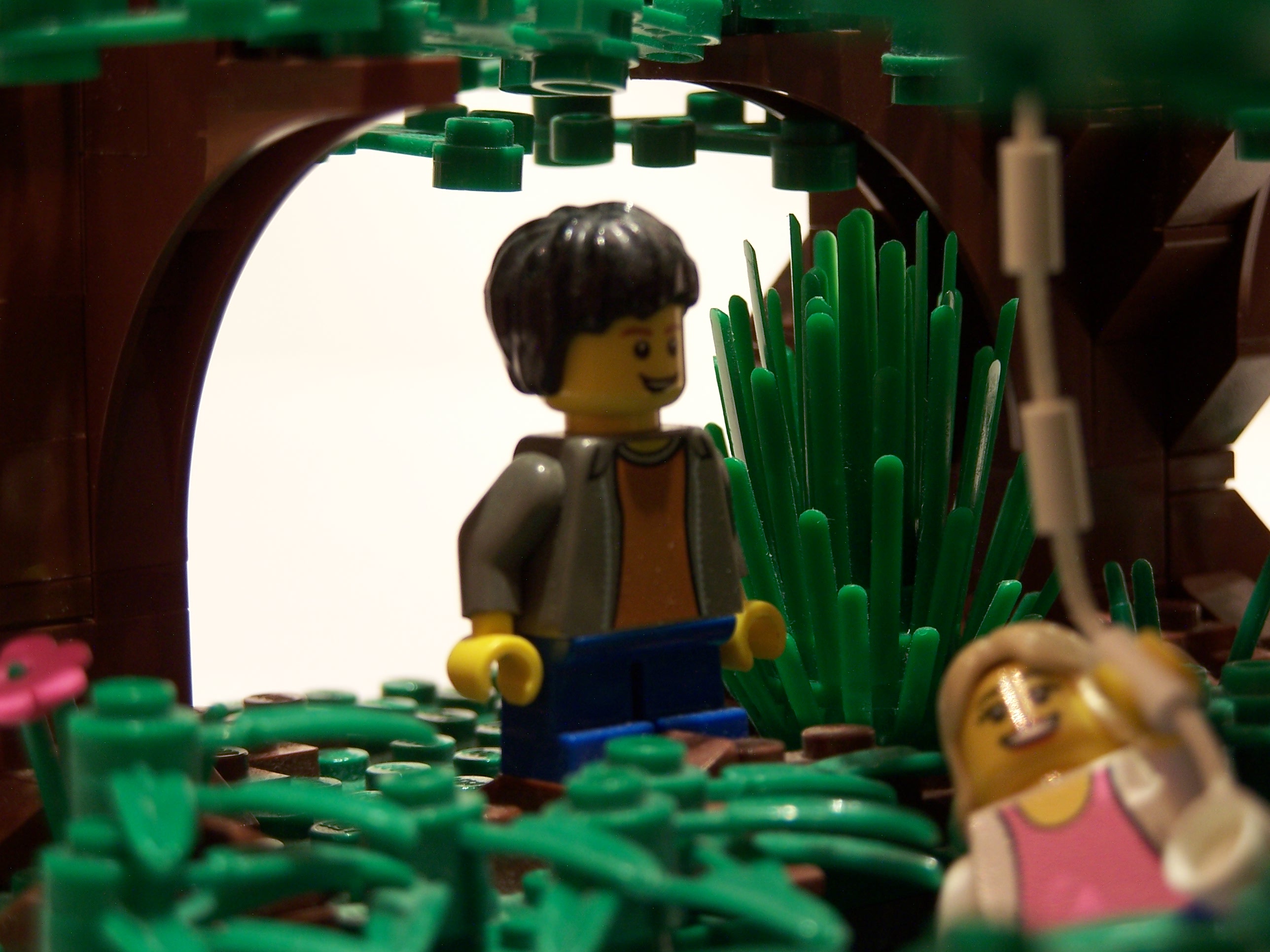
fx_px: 4293
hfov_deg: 16.8
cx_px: 635
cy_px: 476
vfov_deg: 12.7
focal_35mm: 117
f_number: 3.2
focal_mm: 19.4
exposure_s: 1/3
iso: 80
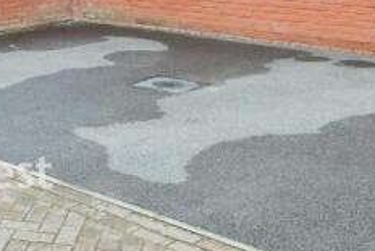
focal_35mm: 62
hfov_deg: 31.1
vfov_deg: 20.2
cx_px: 46
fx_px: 646
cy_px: -70
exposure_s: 1/80
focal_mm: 15
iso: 160
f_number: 8
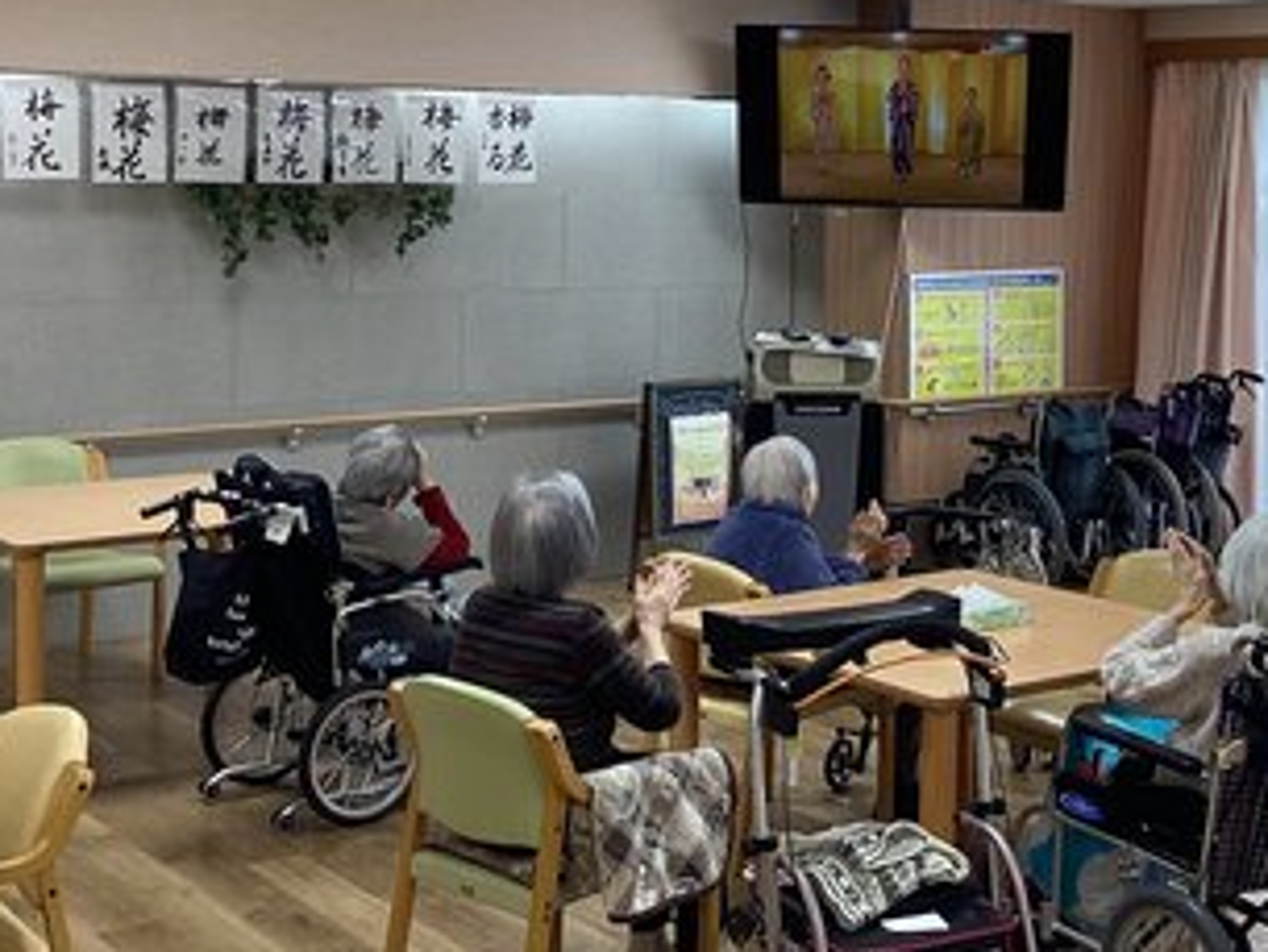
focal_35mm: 61
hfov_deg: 31.3
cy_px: 258
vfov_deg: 23.8
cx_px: 902
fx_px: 2235
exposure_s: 1/120
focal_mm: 3.3
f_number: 2.4
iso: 64
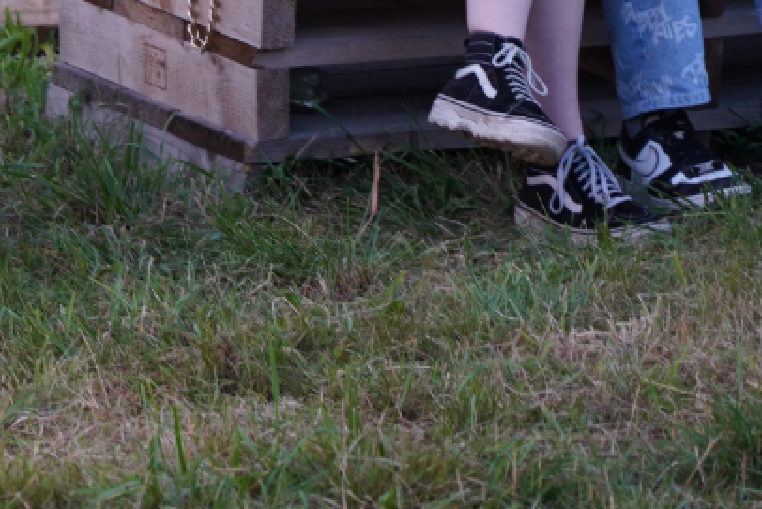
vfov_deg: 4.1
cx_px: -439
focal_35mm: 336
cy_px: -104
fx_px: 7114
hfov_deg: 6.1
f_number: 4
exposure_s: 1/100
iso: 800
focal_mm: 105
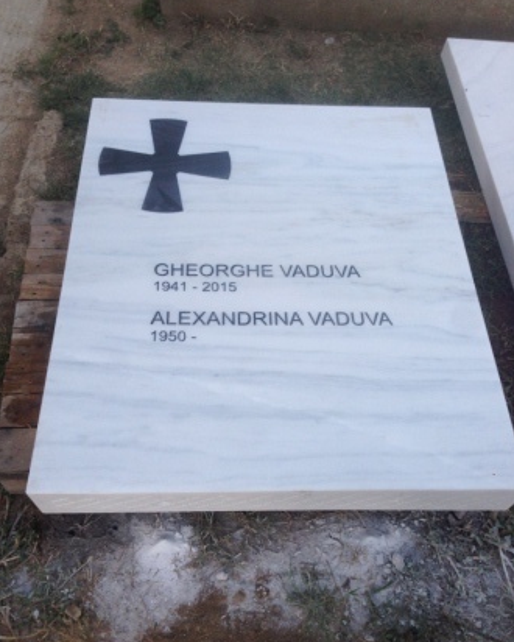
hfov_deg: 42.3
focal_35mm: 35
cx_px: 255
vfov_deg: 51.5
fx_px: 665
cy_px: 327
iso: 80
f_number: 2.4
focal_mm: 4.12
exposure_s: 1/120
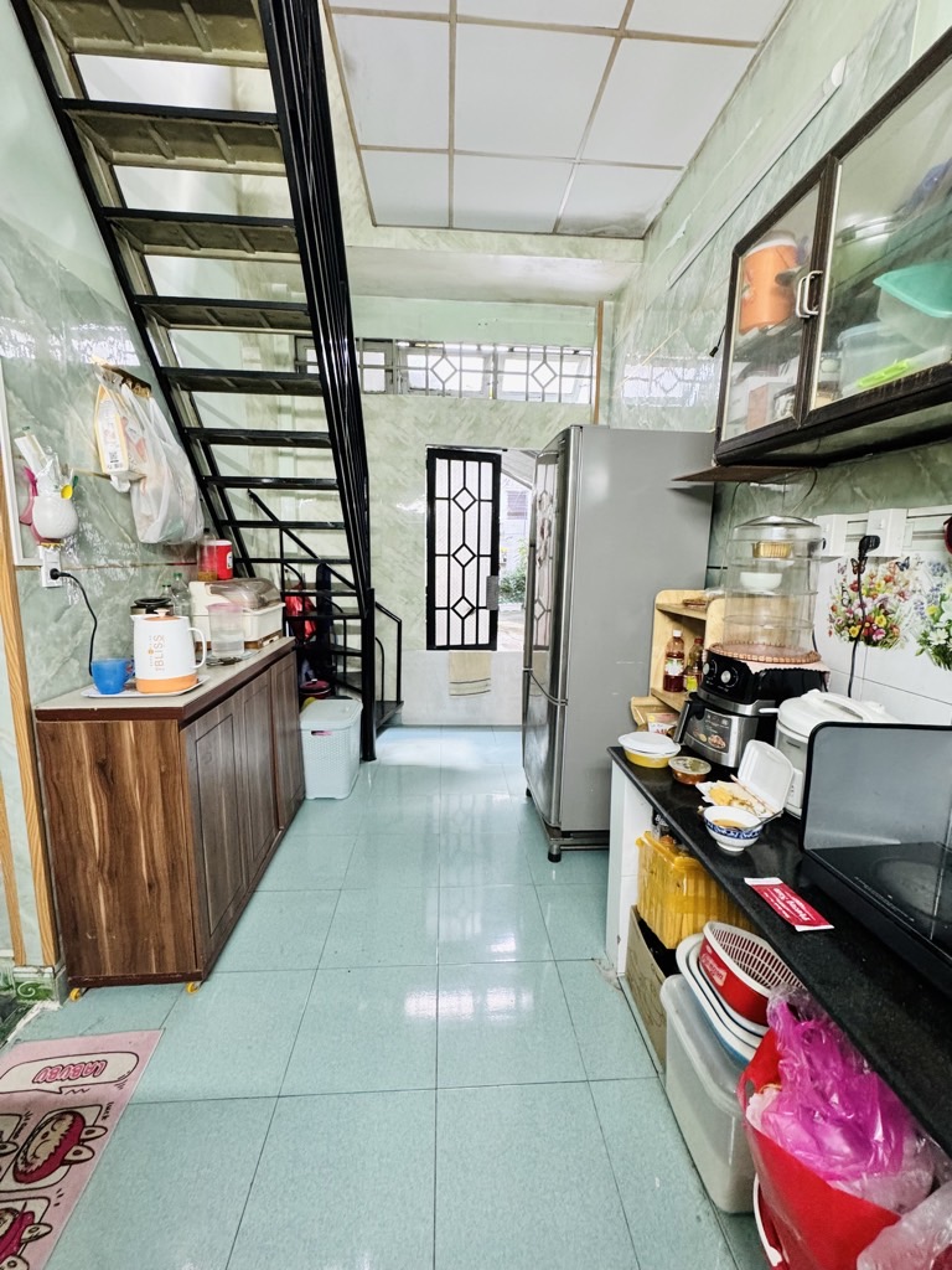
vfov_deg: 102.1
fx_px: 513
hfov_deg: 85.7
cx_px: 476
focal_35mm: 14
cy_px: 635
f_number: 2.2
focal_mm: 2.22
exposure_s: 1/100
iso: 320
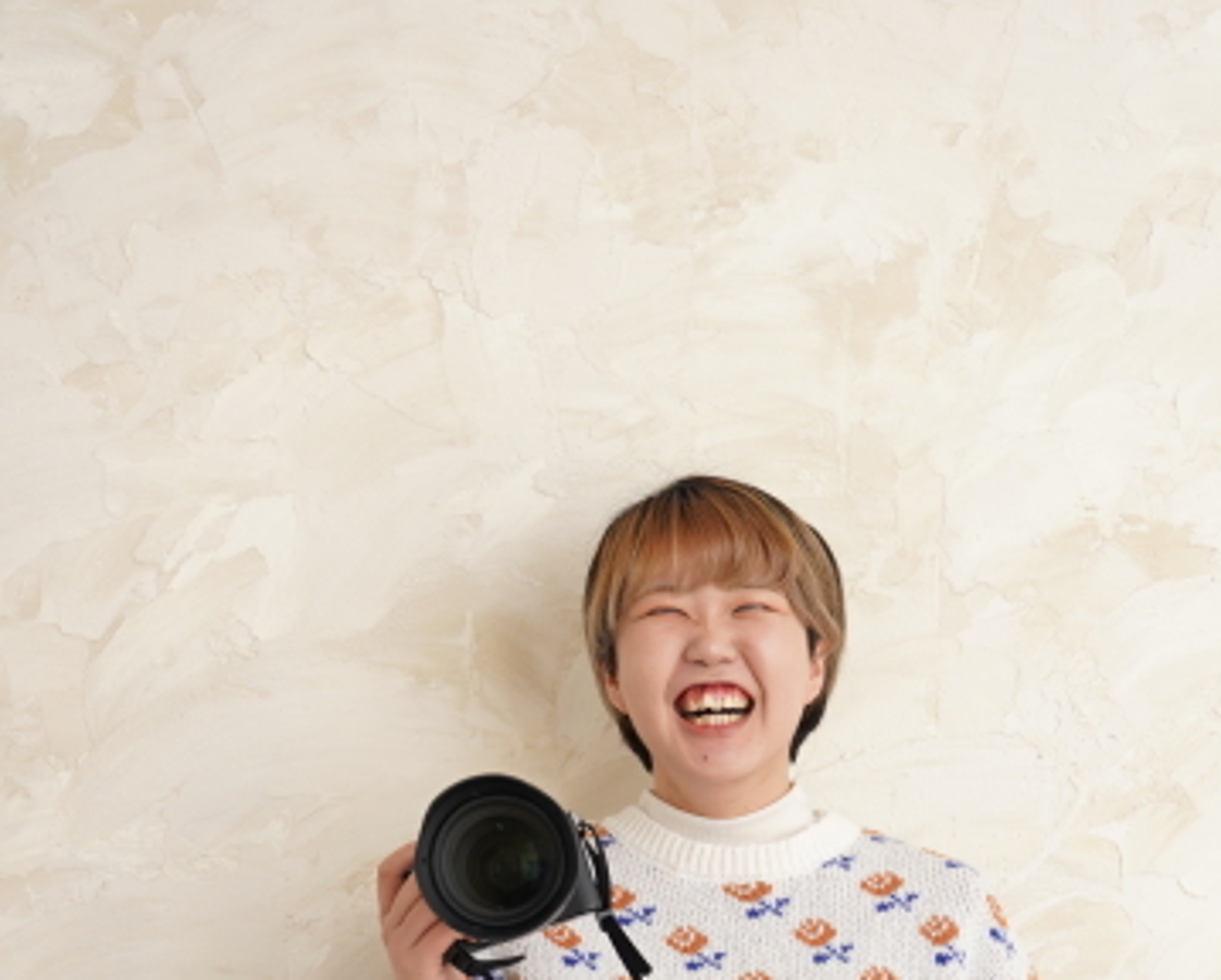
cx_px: 714
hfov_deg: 26.2
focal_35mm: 72
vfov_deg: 20.7
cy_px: 876
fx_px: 2621
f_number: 2.8
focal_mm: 34.7
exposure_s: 1/125
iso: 500
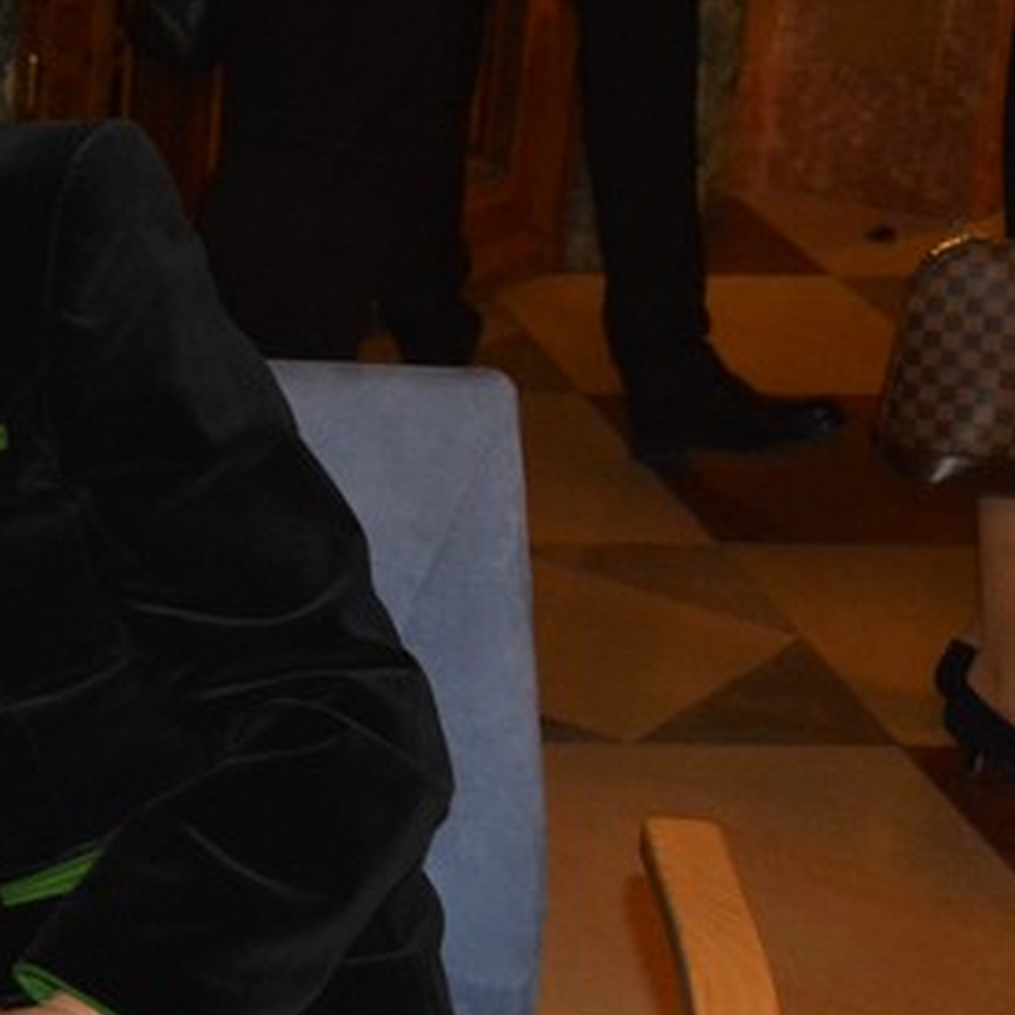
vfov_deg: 18.8
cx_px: -349
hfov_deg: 17.5
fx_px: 3060
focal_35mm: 92
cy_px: 428
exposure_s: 1/60
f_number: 4
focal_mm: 25
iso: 3200
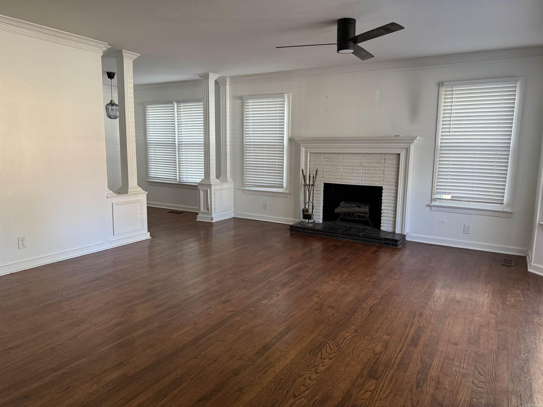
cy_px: 204
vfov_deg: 56.8
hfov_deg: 71.6
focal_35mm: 24
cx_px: 272
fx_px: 376
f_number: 1.78
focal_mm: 6.76
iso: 200
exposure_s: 1/60
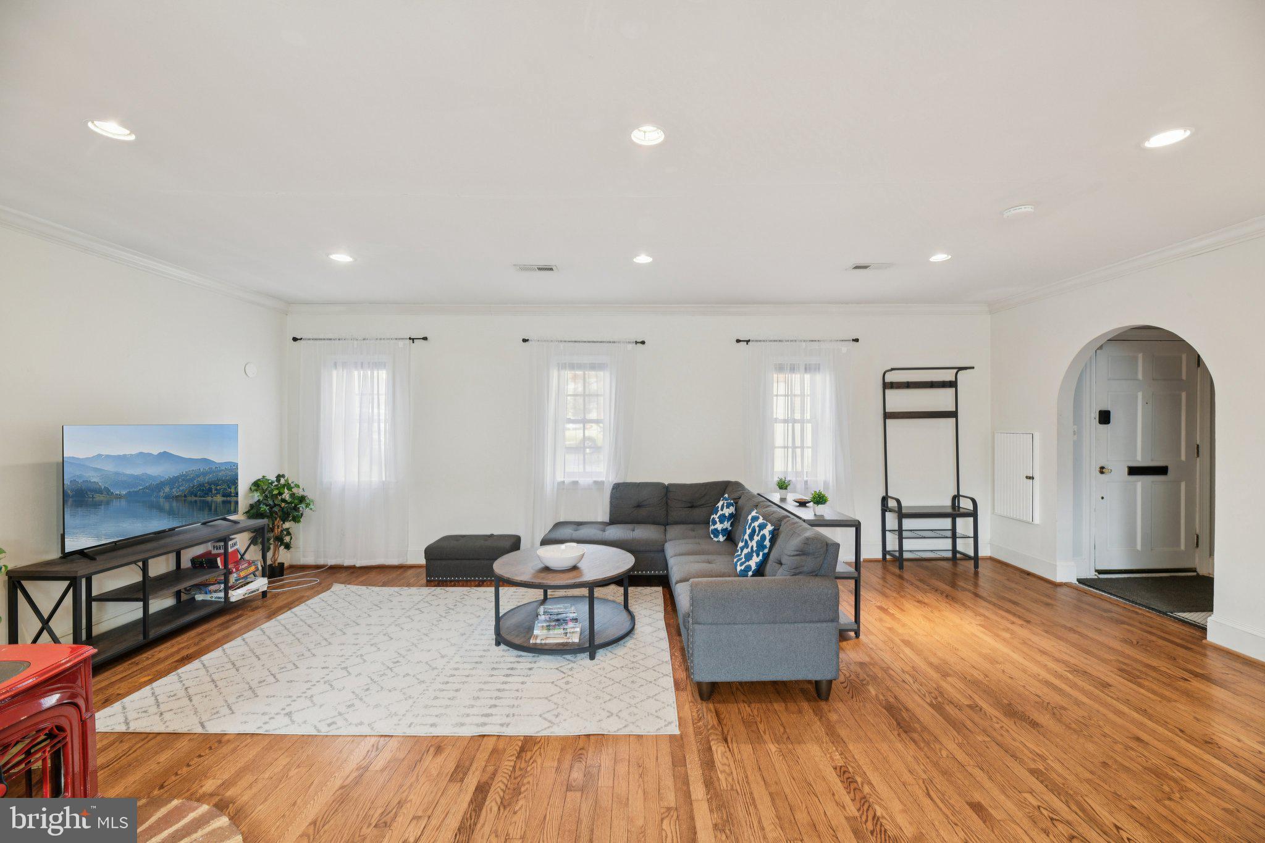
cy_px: 422
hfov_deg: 104.3
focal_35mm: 14
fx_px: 492
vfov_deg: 81.2
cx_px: 632
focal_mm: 14
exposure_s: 1/10
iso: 400
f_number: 8
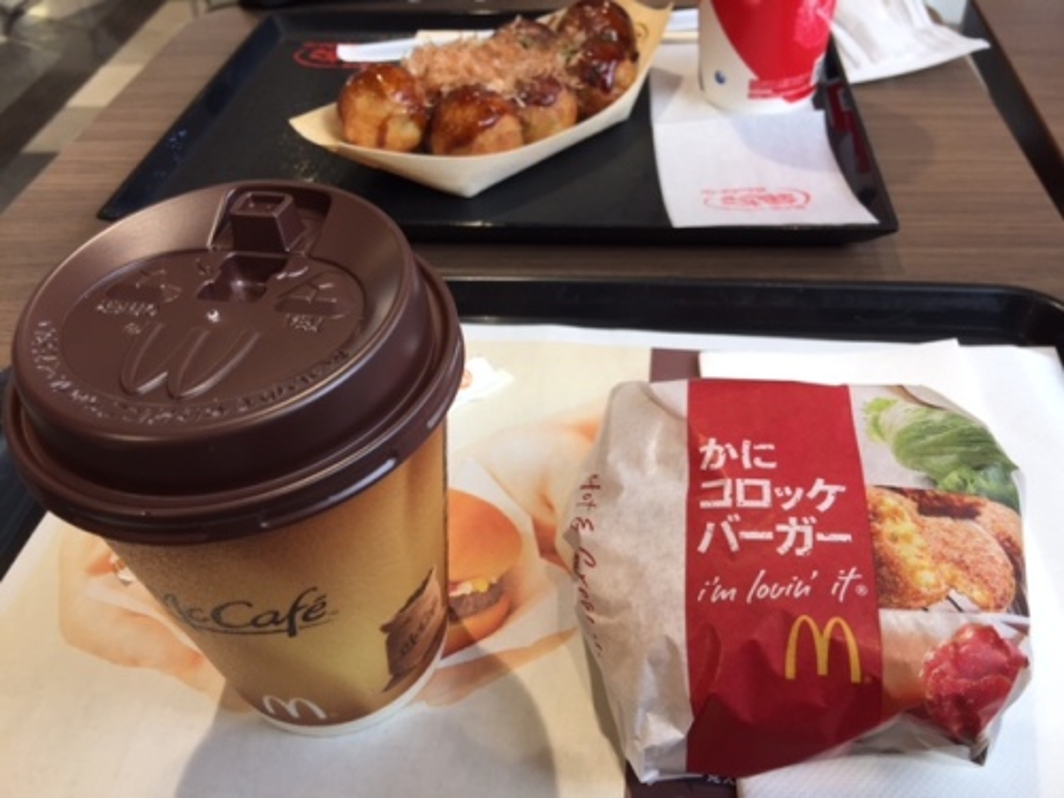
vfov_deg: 48.2
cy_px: 399
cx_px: 532
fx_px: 891
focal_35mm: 29
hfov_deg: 61.7
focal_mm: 4.15
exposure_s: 1/60
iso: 40
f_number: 2.2
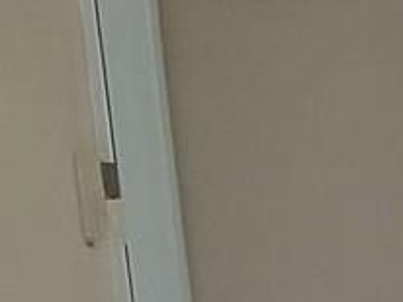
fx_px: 1174
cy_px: 420
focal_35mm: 101
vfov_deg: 13.9
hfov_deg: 10.3
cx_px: 1330
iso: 160
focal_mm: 2.2
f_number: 2.2
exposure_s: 1/60
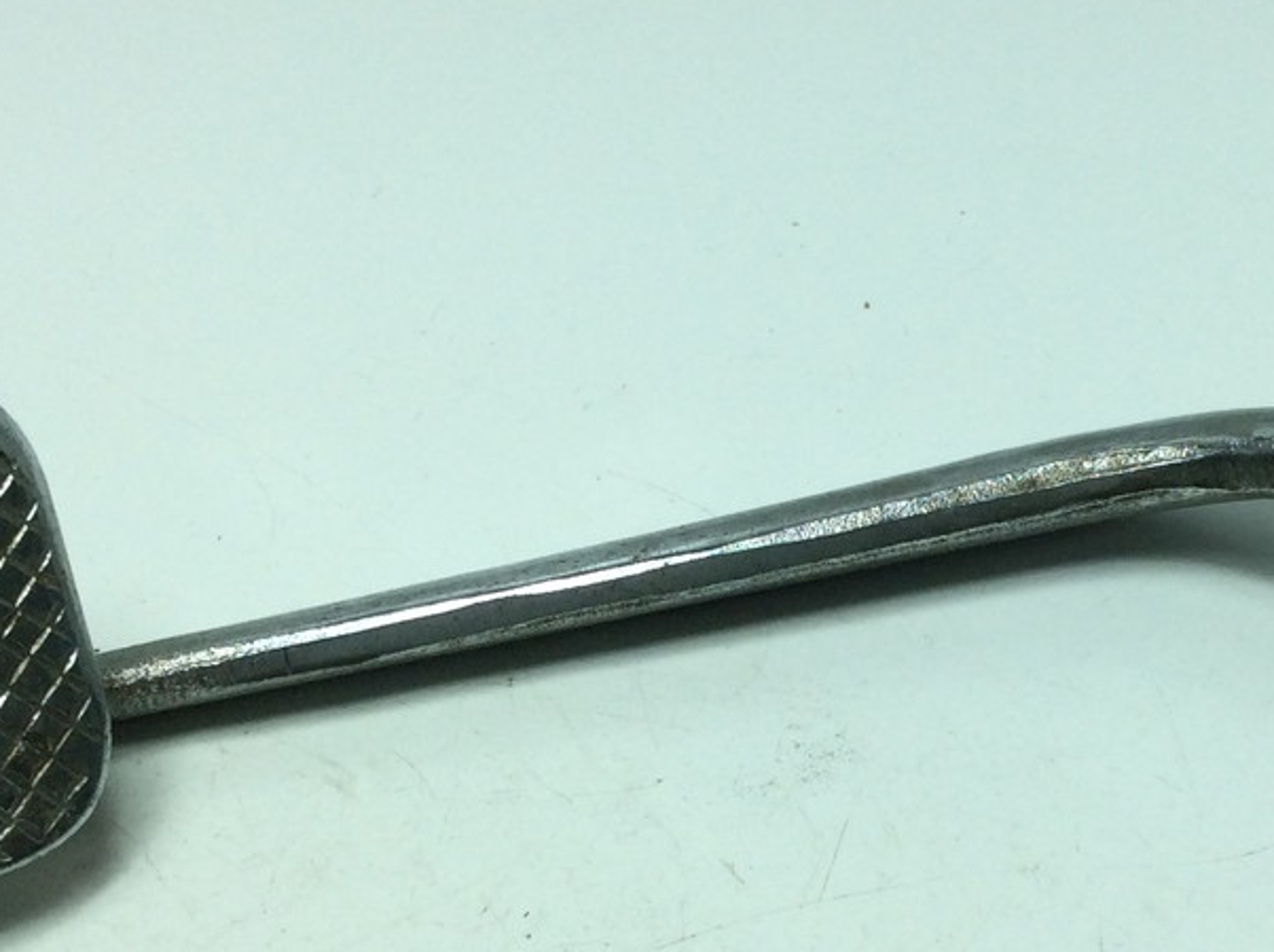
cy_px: 544
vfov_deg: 21.6
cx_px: 902
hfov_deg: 28.3
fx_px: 2500
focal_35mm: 68
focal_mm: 3.3
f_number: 2.4
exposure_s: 1/665
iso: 32
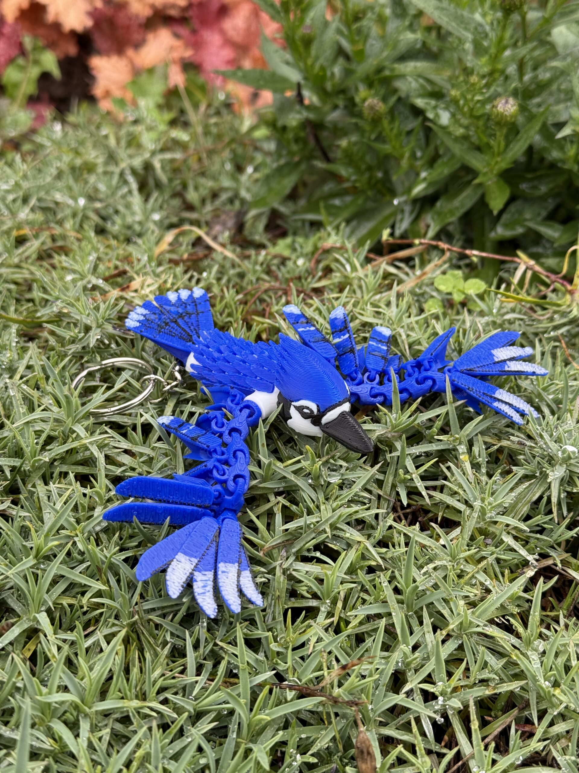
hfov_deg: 30.3
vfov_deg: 39.7
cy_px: 386
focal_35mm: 48
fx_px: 1070
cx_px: 290
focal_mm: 6.76
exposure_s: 1/235
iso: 64
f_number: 1.78
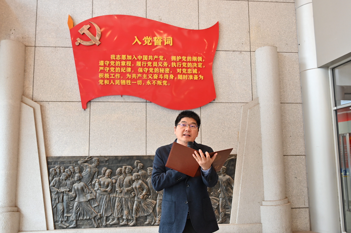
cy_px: 116
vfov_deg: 39.4
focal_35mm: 34
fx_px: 326
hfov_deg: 56.5
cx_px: 176
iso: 1250
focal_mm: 33.5
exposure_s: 1/40
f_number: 4
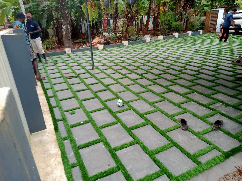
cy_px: 90
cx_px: 121
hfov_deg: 63.4
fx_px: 196
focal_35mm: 28
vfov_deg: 49.7
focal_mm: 3.37
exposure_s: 1/33.3
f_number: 2.2
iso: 284
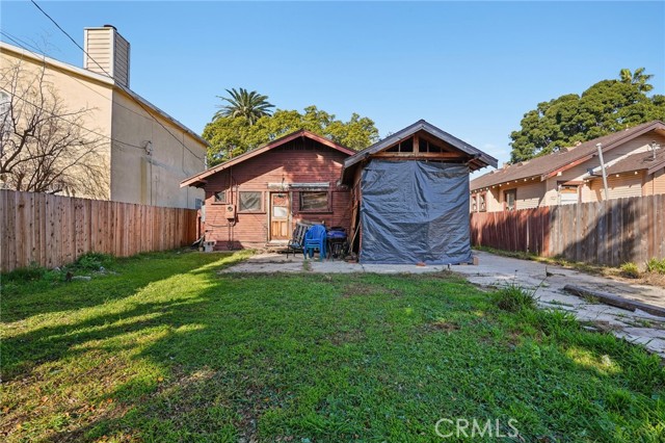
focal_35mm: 16
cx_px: 332
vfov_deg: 73.7
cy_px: 222
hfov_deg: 96.8
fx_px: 295
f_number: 8
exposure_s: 1/250
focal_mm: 16
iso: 400
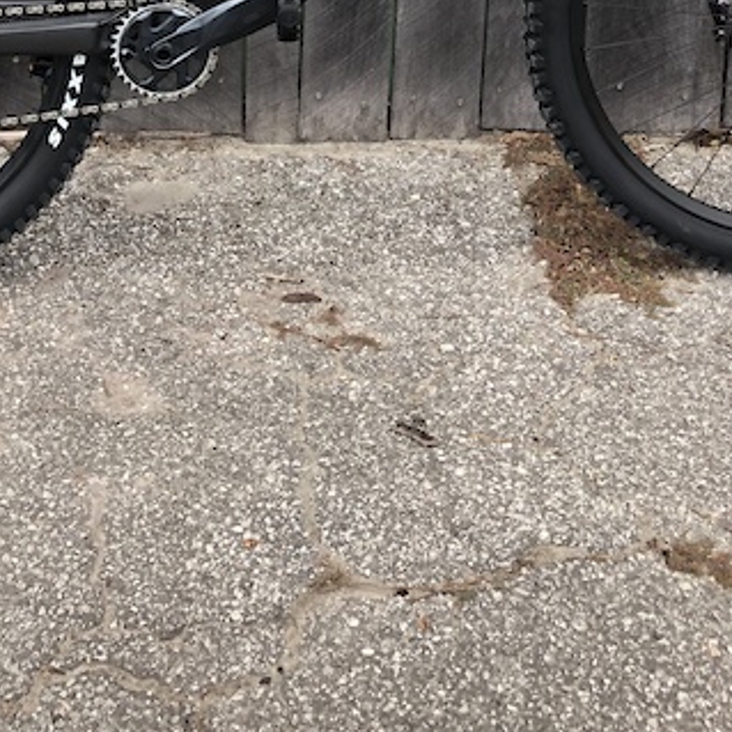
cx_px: 314
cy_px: -158
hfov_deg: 27.7
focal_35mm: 62
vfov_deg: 24.9
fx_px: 1483
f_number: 1.8
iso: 20
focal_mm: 3.99
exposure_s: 1/178
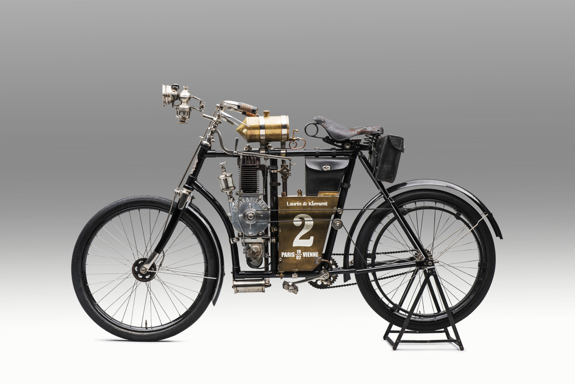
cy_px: 192
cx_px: 288
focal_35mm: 70
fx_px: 1118
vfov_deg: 19.5
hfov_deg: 28.8
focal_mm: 70
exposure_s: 1
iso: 100
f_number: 14
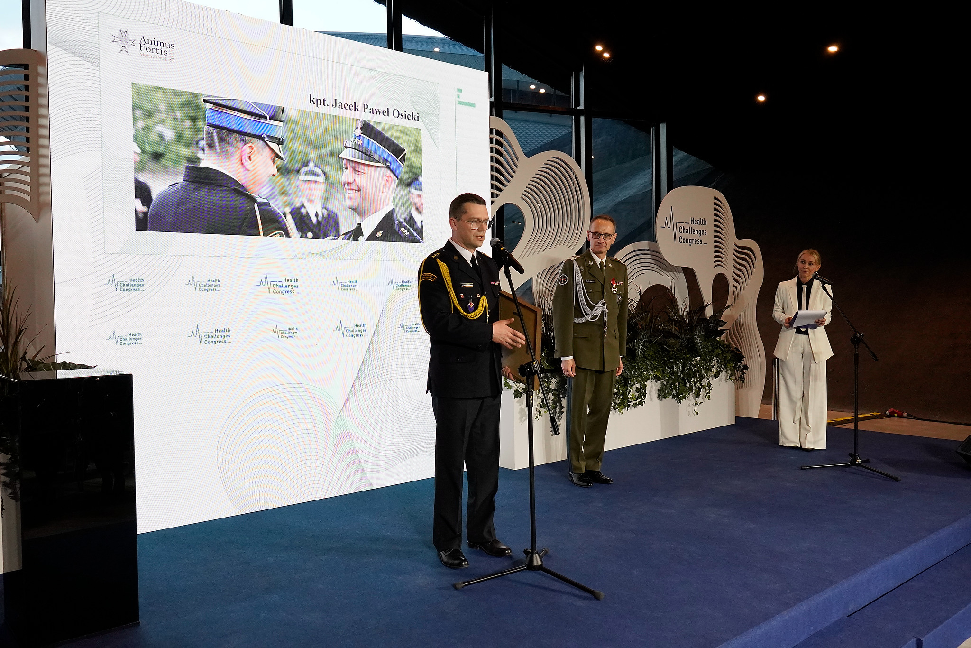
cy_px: 324
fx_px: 728
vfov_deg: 47.9
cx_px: 486
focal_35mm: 27
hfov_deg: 67.4
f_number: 4
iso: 2500
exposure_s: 1/400
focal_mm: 18
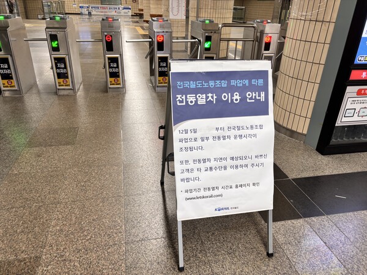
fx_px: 276
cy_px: 138
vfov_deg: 53.1
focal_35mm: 26
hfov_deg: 67.3
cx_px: 184
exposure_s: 1/60
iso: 100
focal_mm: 5.96
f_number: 1.6
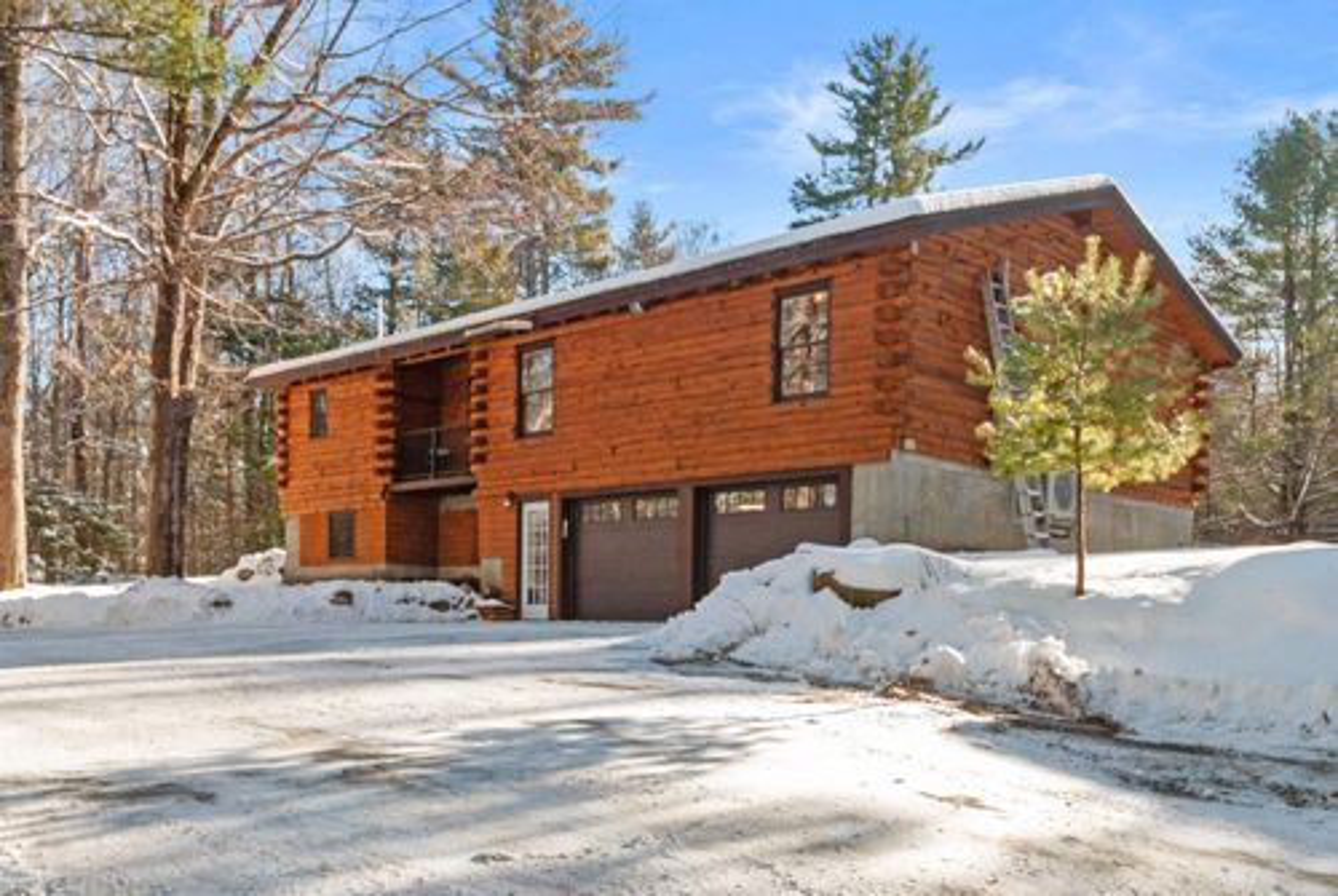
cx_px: 669
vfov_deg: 40.1
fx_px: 1228
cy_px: 448
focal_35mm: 33
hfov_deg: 57.2
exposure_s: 1/100
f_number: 10
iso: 200
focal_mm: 22
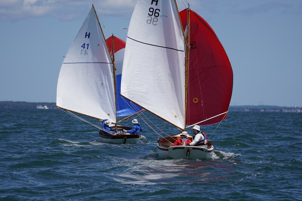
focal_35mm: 236
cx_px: 151
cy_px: 100
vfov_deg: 5.8
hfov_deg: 8.7
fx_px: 1975
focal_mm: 157
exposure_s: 1/1600
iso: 125
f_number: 5
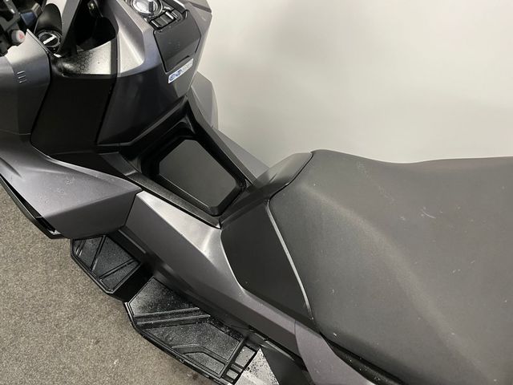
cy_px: 192
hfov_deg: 67.3
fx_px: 385
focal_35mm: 26
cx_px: 256
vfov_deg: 53.1
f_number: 1.6
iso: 200
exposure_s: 1/50
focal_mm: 5.1
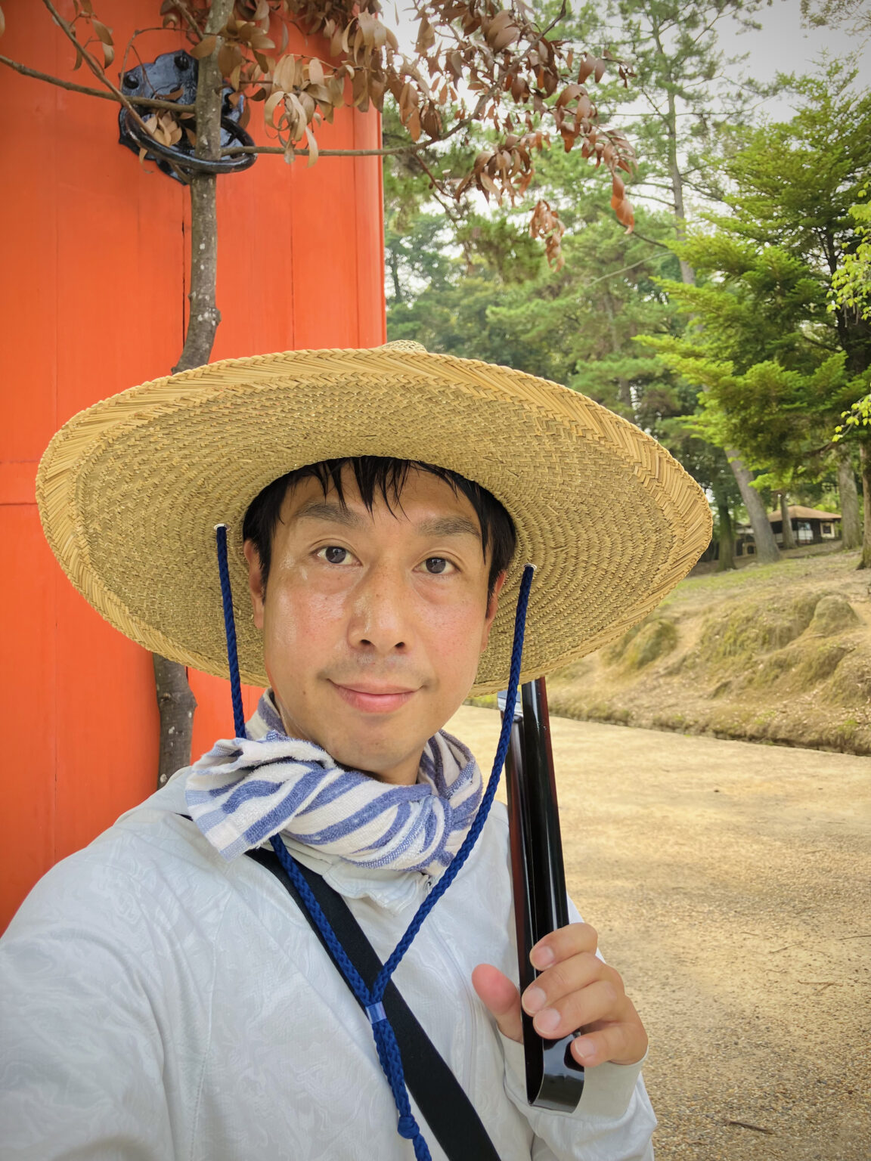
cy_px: 580
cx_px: 436
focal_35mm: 28
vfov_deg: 63.4
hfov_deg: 49.7
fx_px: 939
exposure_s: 1/203
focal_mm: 3.99
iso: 32
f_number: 1.8
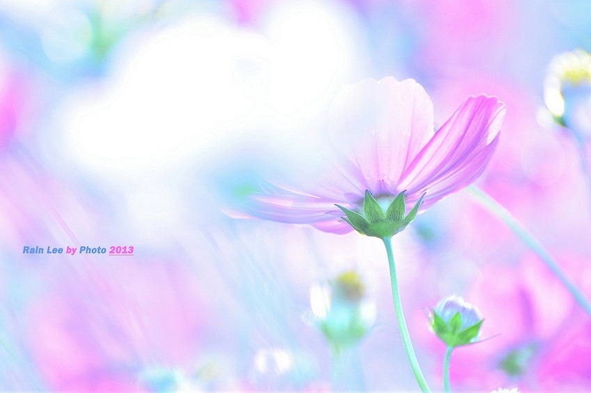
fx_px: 5903
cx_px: 296
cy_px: 196
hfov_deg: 5.7
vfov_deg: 3.8
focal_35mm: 360
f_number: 5.6
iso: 200
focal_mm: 240
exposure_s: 1/160
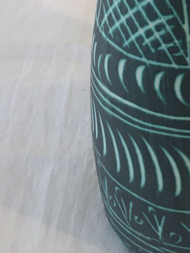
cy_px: -222
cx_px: 253
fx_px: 1098
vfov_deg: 12.0
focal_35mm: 150
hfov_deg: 9.7
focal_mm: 4.15
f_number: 2.2
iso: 32
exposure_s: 1/50
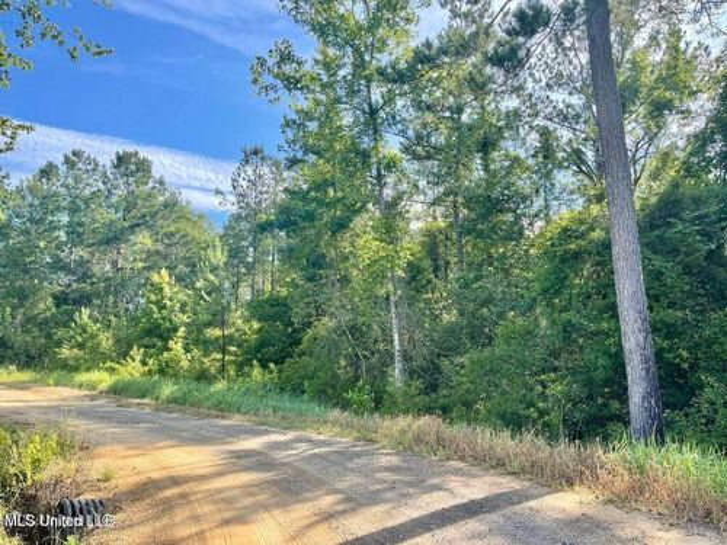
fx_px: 546
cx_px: 364
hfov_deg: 67.3
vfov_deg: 53.1
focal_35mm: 26
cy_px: 272
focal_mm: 5.1
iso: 32
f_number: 1.6
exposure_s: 1/1078
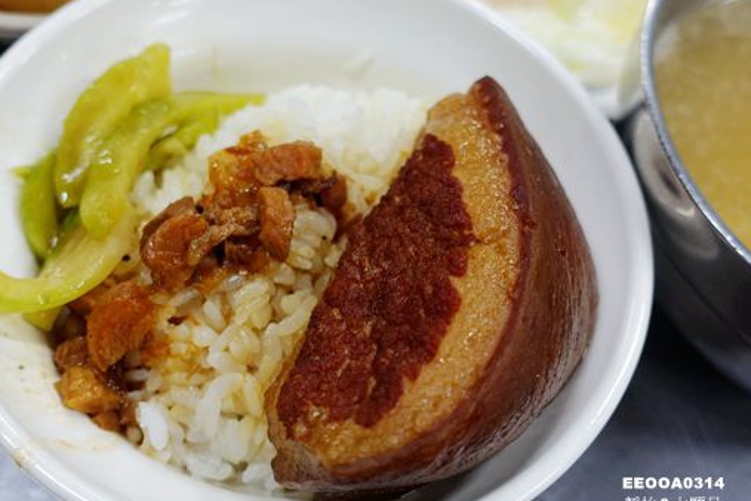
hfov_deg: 47.4
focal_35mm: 41
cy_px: 245
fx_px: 855
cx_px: 384
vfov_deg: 32.6
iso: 320
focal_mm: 11.69
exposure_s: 1/40
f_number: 2.8
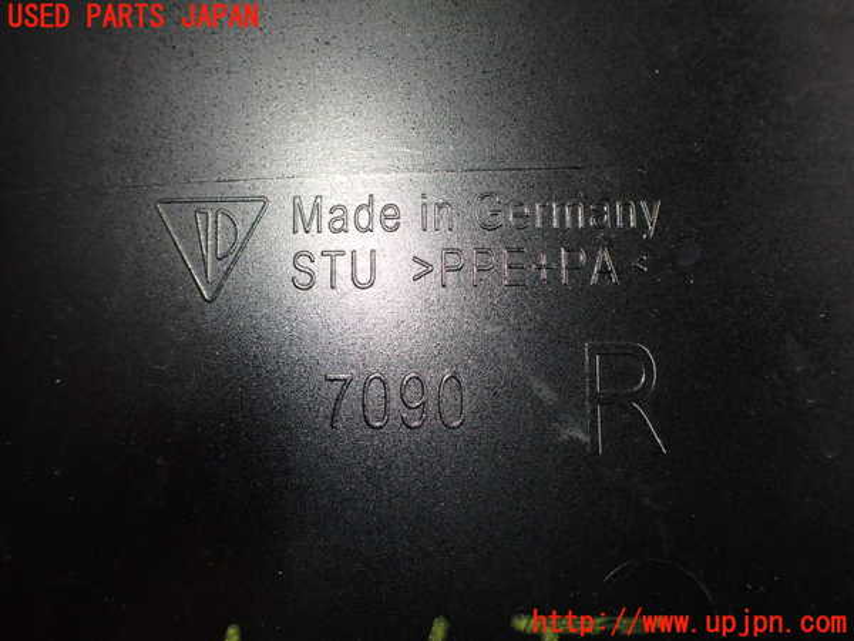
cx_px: 427
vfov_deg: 46.8
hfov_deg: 60.0
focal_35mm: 30
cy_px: 320
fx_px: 740
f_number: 2.3
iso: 320
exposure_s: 1/125
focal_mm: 5.4
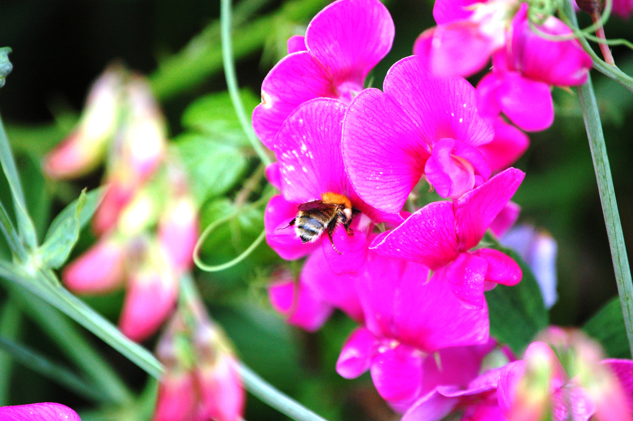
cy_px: 210
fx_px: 4875
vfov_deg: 4.9
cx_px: 316
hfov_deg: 7.4
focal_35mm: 278
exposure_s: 1/320
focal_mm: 185
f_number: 5.6
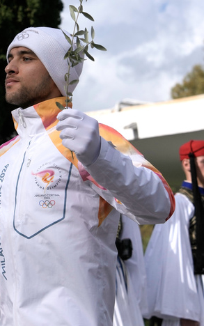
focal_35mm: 156
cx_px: -26
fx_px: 1386
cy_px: 131
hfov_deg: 8.3
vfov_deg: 13.4
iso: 400
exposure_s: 1/5000
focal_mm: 70
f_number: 6.3
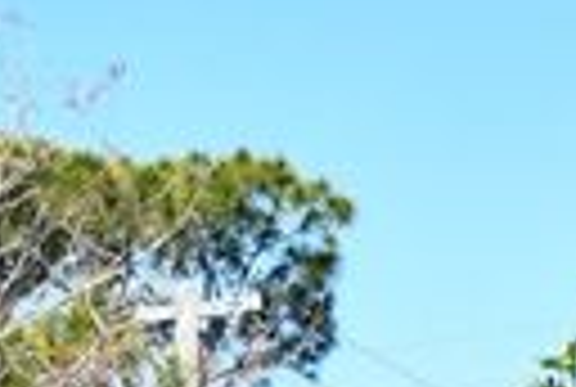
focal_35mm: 279
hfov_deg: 7.3
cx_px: -252
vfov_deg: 4.9
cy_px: 729
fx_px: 4474
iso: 160
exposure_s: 1/250
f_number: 8
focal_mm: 28
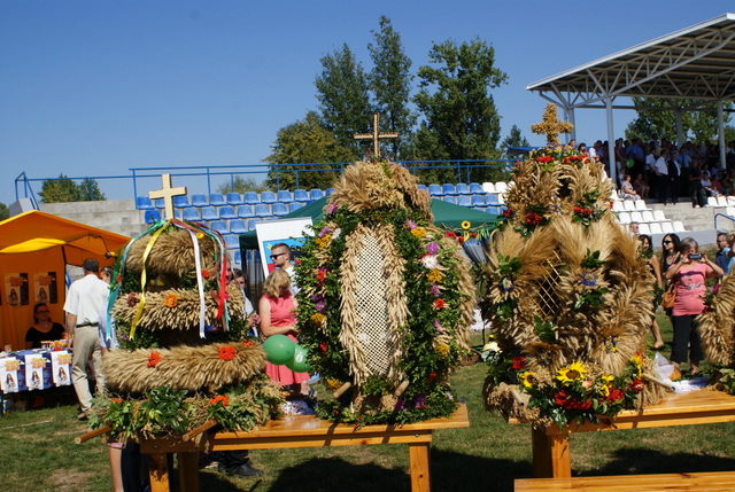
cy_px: 246
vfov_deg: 32.0
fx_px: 859
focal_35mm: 42
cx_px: 368
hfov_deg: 46.3
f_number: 11
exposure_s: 1/250
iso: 100
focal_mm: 28
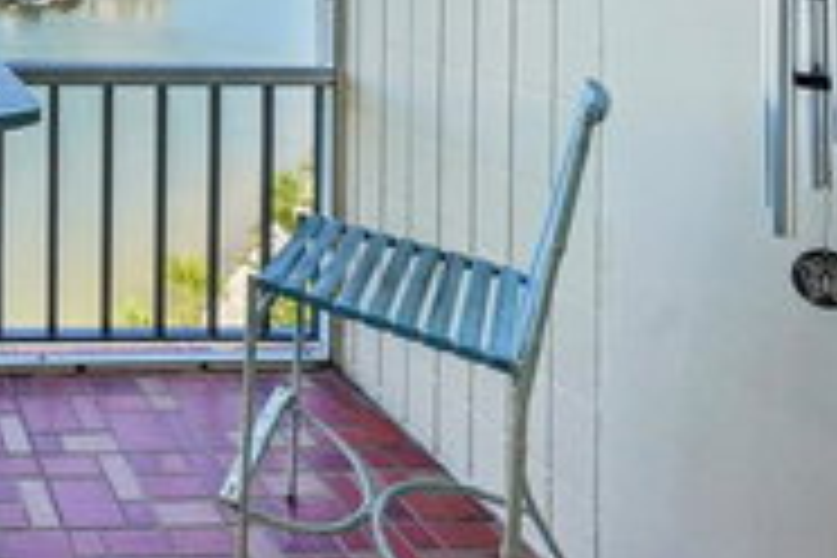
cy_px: -117
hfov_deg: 42.0
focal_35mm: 31
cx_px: -153
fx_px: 721
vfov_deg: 33.9
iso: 400
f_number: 8
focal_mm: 12
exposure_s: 1/320
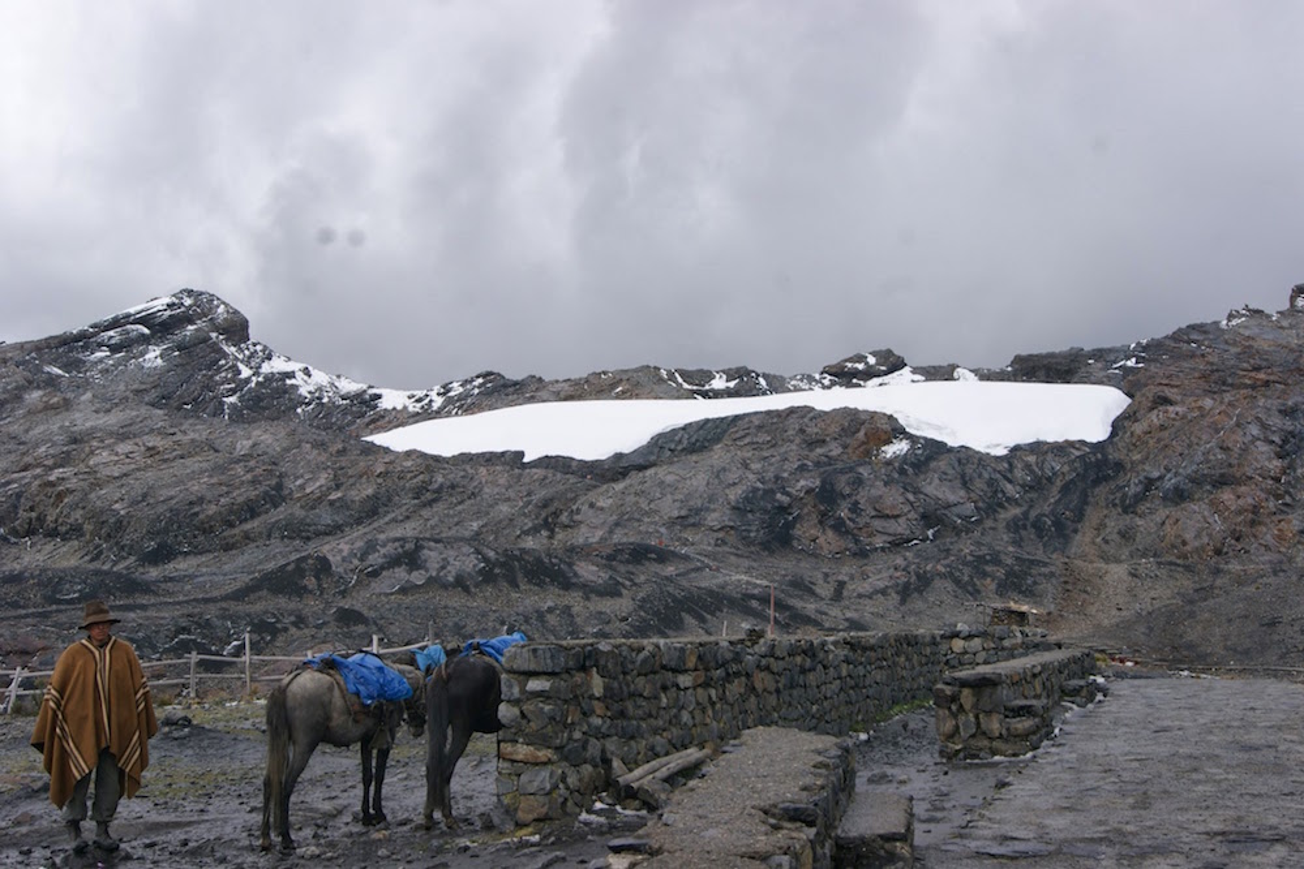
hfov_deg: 49.5
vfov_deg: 34.2
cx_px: 652
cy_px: 434
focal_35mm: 39
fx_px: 1413
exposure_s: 1/80
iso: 100
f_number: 10
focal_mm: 26
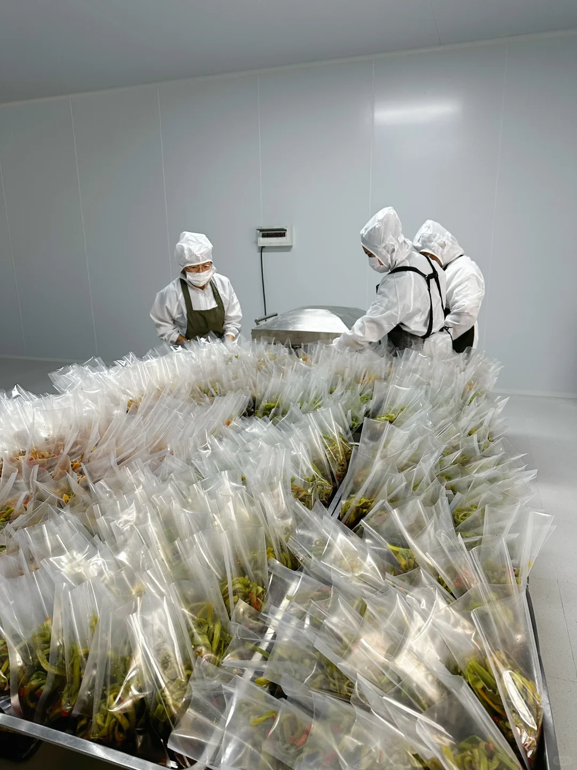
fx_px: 533
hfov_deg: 56.8
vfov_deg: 71.6
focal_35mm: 24
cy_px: 385
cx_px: 288
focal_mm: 6.86
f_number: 1.78
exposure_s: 1/100
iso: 160
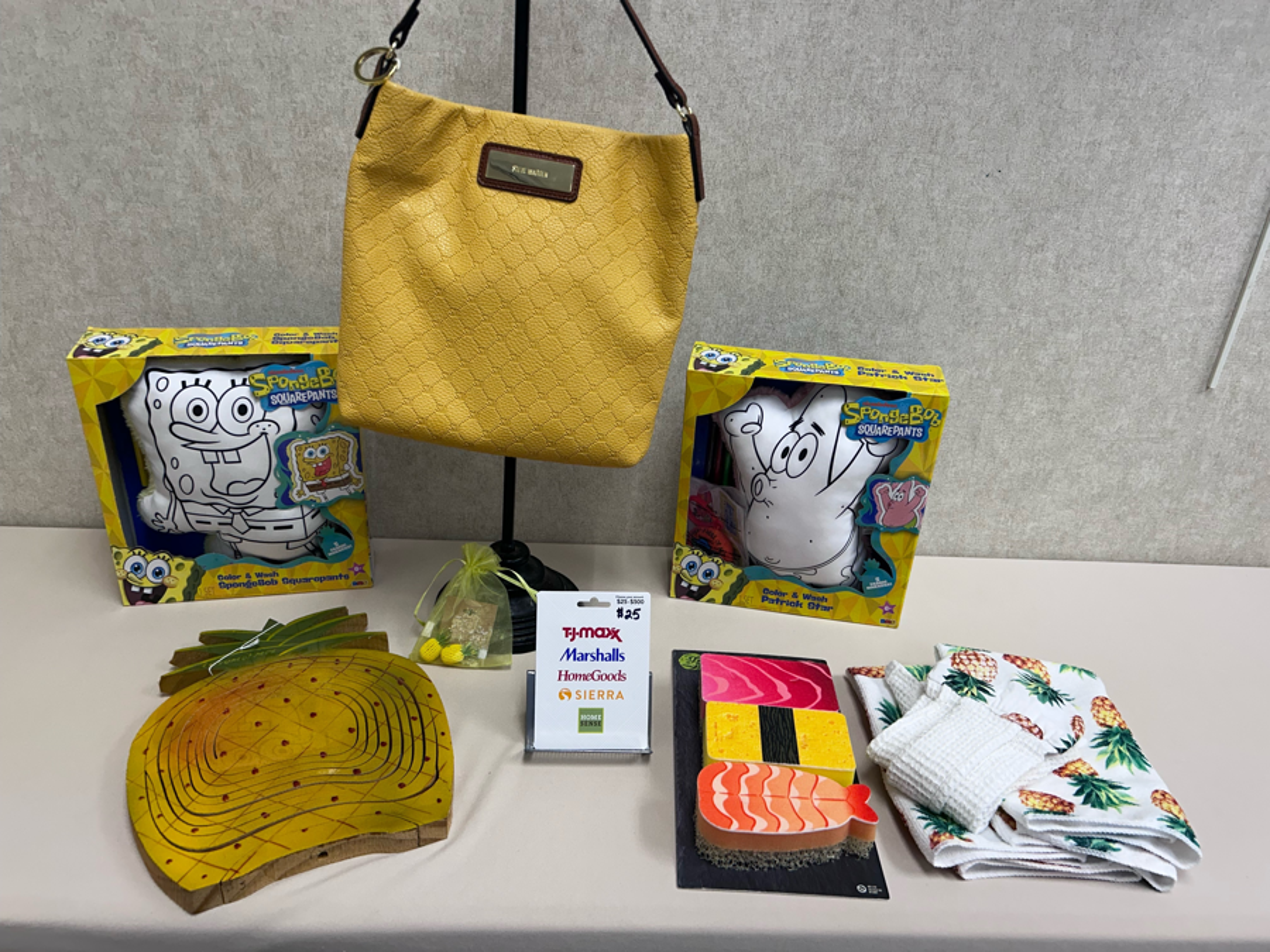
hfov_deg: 67.3
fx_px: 954
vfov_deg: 53.1
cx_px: 635
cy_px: 476
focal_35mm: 26
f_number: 1.5
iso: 80
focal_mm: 5.7
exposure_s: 1/120
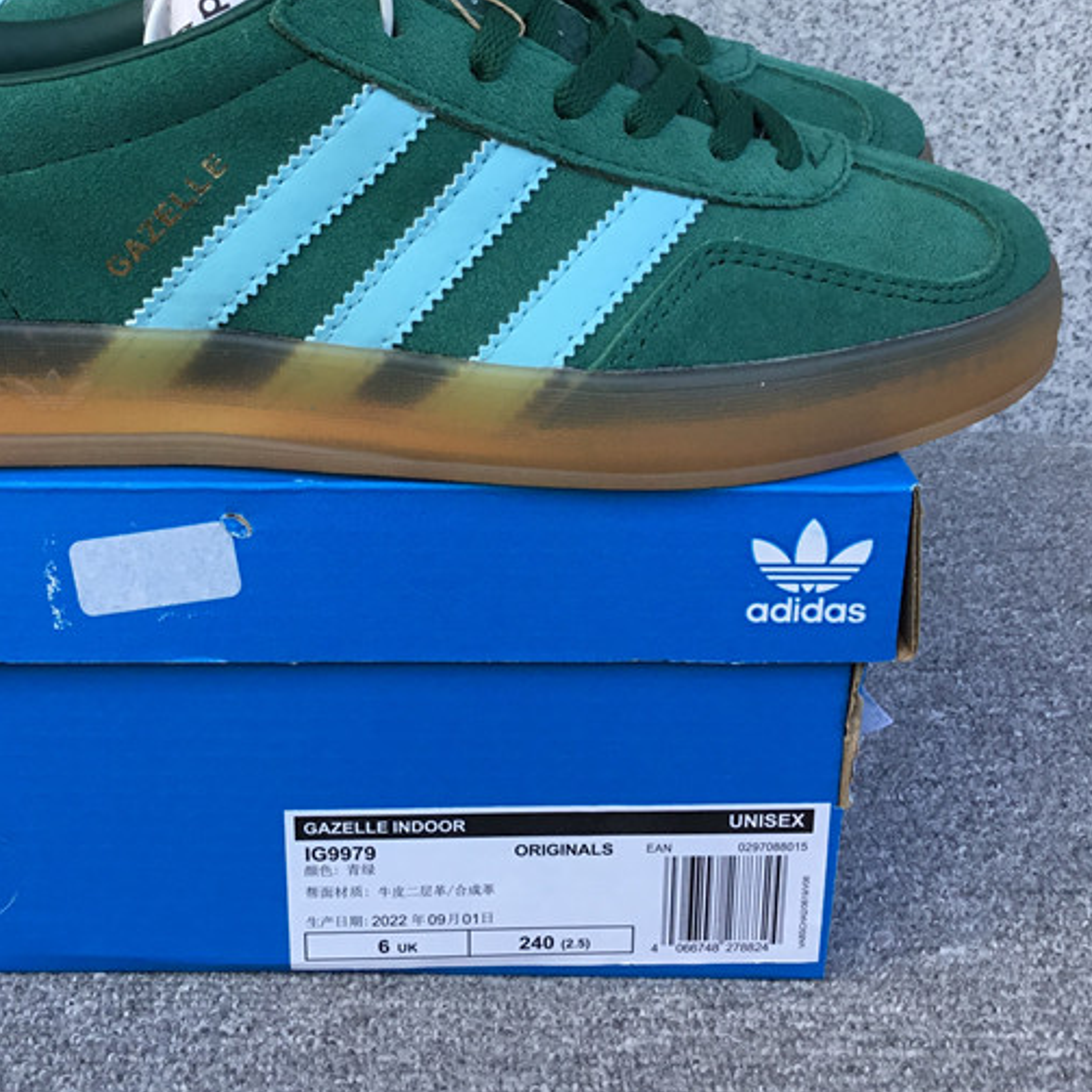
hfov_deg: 34.4
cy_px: 396
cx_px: 367
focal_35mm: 49
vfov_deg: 34.5
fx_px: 1749
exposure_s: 1/100
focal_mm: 3.3
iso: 40
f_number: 2.4
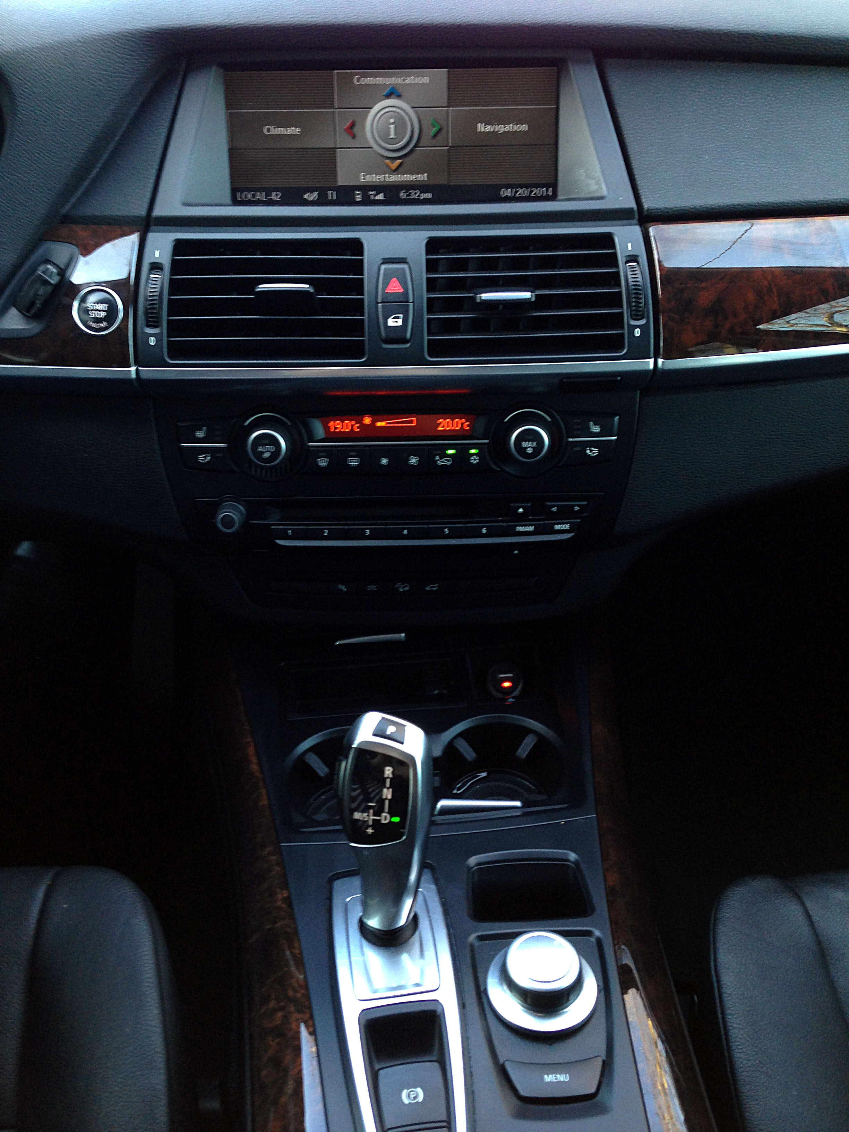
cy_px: 566
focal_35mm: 33
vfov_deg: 55.4
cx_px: 424
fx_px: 1079
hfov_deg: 42.9
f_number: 2.4
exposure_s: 1/20
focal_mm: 4.12
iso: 64
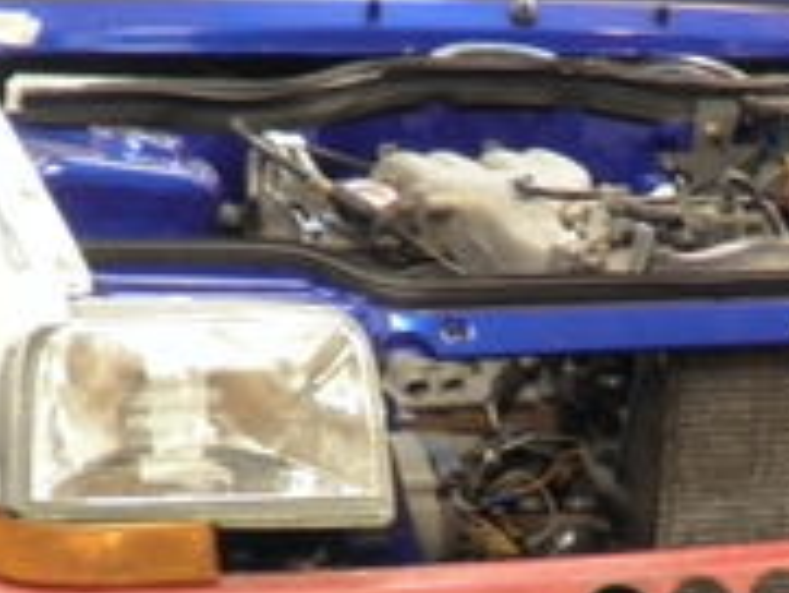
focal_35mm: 92
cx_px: 610
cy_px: 554
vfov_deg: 15.9
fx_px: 2098
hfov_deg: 21.1
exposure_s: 1/6
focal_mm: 4.65
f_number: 2.6
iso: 160
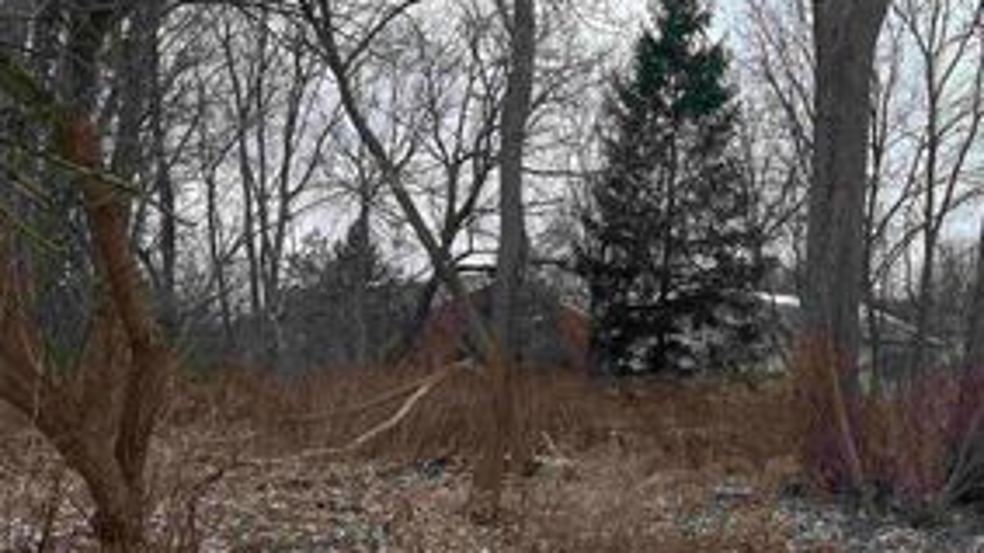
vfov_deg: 23.8
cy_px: 388
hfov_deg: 41.2
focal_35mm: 50
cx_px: 424
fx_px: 1304
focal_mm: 5.7
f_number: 1.5
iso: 50
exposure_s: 1/808
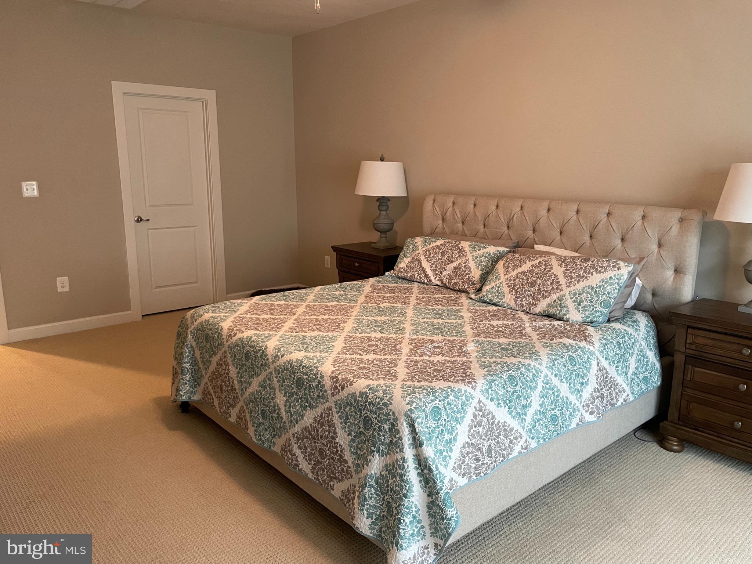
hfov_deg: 67.3
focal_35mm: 26
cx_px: 376
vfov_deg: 53.1
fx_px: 565
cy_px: 282
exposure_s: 1/60
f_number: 1.6
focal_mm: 4.2
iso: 400
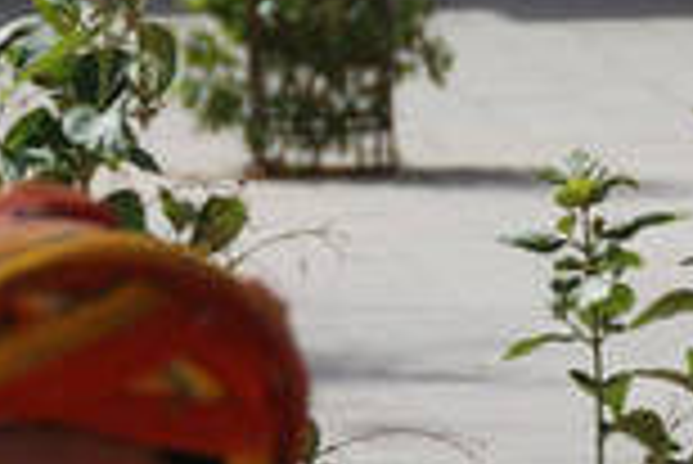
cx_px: 810
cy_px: 694
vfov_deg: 1.8
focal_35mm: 765
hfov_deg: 2.7
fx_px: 14740
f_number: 7.1
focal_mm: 112
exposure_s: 1/320
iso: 100
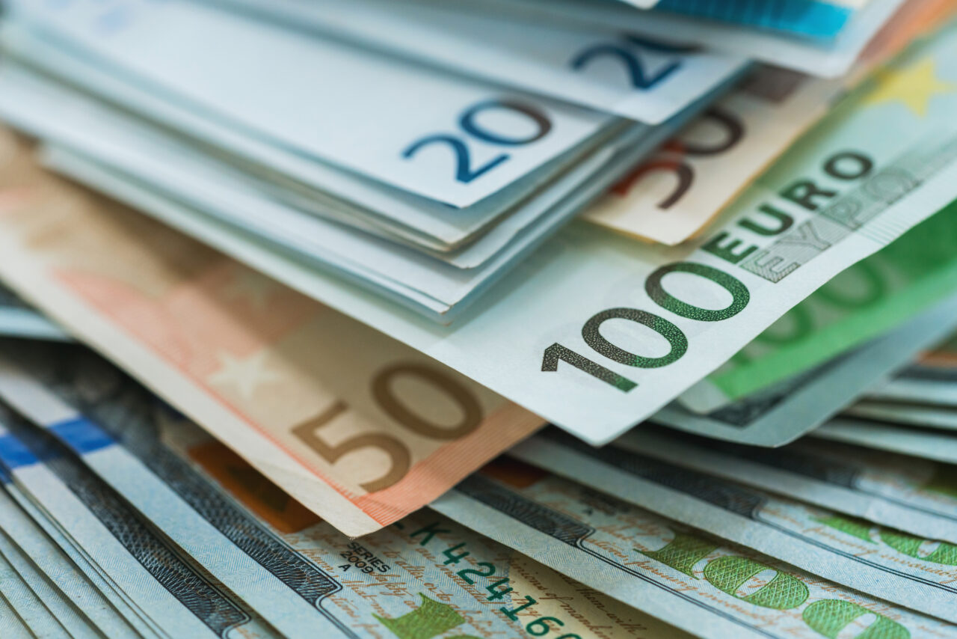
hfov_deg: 22.6
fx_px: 2393
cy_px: 320
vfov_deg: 15.2
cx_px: 478
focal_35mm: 90
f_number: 4.5
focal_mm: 90
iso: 1000
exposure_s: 1/160
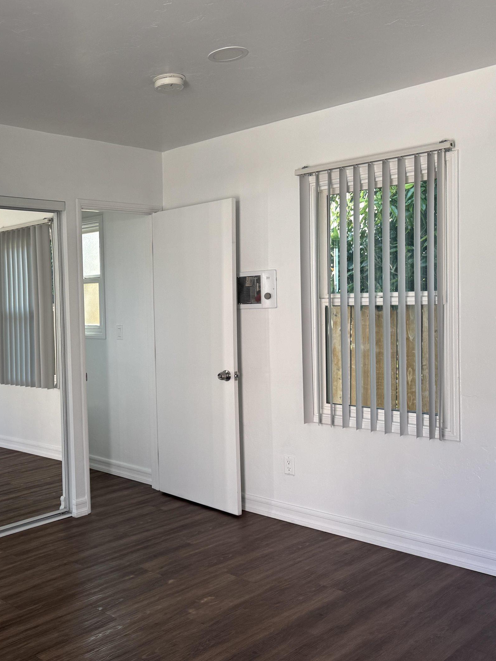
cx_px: 48
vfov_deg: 52.6
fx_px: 669
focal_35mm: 35
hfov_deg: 37.9
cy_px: 328
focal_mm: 6.76
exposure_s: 1/121
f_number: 1.78
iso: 80
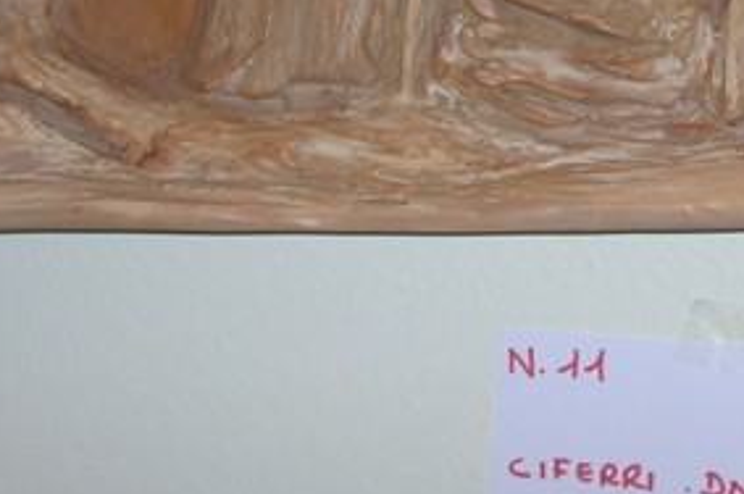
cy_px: -205
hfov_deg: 12.9
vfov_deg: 8.5
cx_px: 589
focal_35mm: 159
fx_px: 3282
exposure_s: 1/60.1
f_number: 3.4
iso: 50
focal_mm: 9
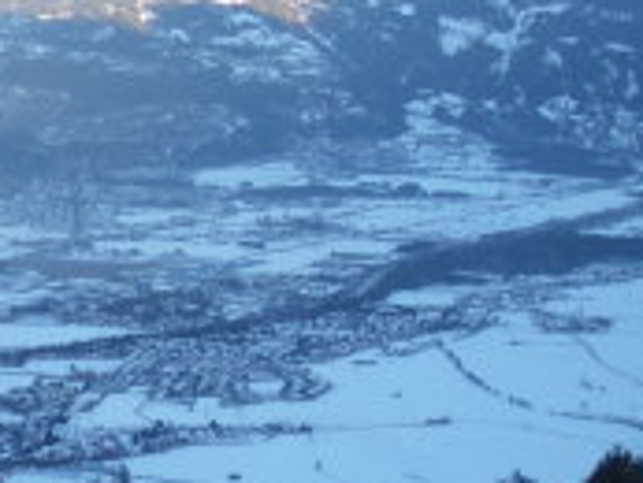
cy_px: 372
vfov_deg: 14.7
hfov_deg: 19.1
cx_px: 15
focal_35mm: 100
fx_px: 1859
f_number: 3.5
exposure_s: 1/125
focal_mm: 6.3
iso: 64
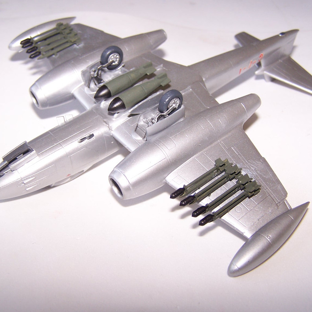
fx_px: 459
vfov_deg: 37.6
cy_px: 156
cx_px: 150
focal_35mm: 45
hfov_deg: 37.5
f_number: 2.8
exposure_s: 1/60
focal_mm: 6.3
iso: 80
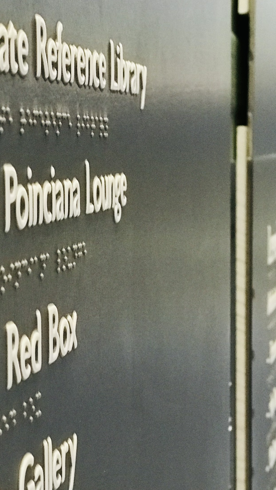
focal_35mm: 114
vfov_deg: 18.7
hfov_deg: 10.5
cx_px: 320
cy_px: 319
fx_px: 1483
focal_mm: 6.6
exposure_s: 1/50
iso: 200
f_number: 2.8
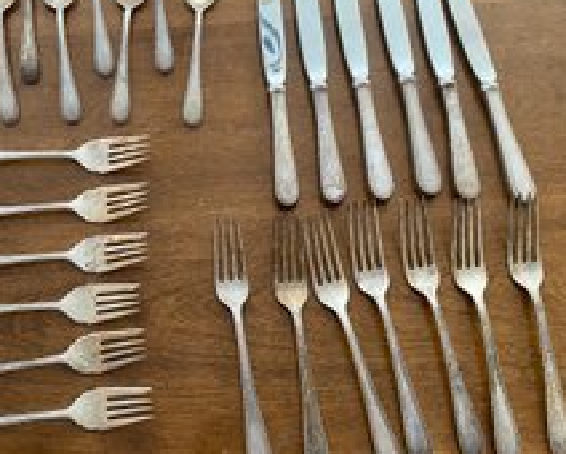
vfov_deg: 36.5
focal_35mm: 41
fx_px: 687
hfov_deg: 44.3
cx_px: 202
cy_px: 220
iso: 250
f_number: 1.8
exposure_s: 1/60
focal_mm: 4.25
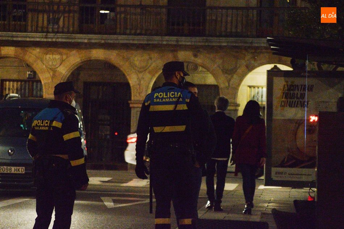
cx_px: 172
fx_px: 1604
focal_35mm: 168
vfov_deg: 8.2
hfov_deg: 12.2
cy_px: 114
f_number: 5.6
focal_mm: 112
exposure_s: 1/125
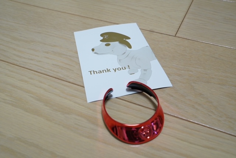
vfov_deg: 36.9
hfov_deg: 53.1
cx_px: 118
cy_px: 79
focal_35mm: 36
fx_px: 236
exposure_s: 1/40
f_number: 6.3
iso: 800
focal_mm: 24
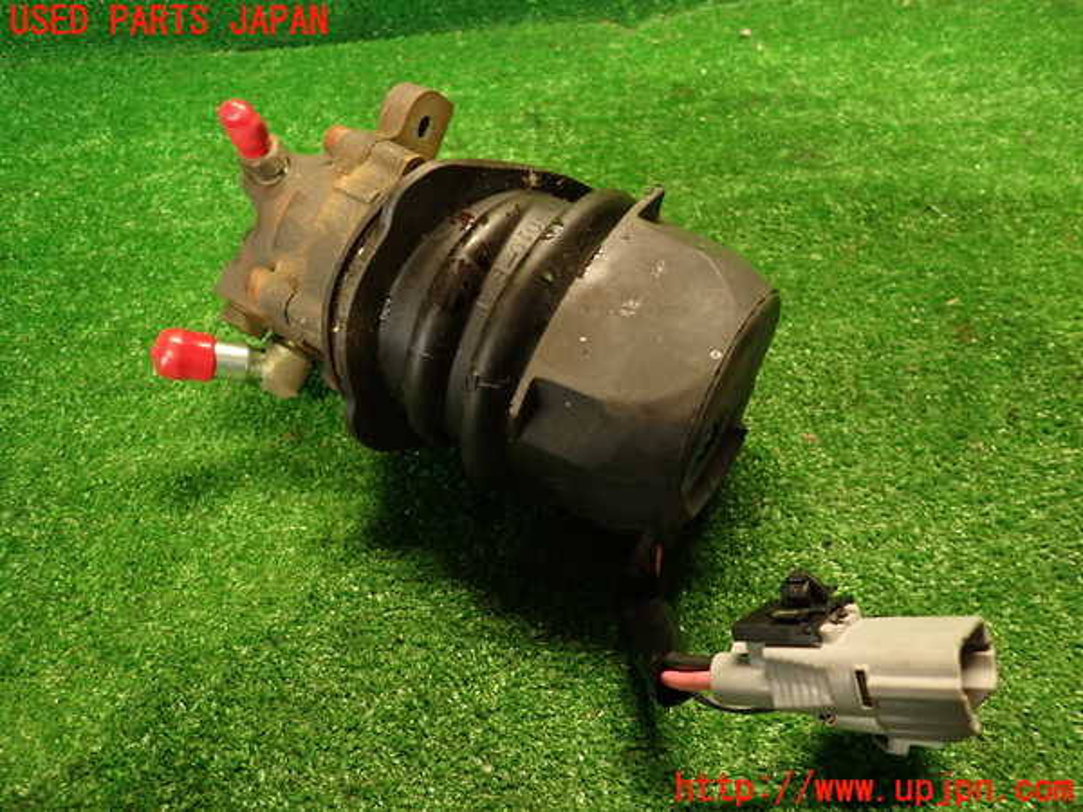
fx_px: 782
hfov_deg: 69.4
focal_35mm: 25
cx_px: 542
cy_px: 406
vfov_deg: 54.9
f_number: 2
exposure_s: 1/30
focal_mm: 4.5
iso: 400
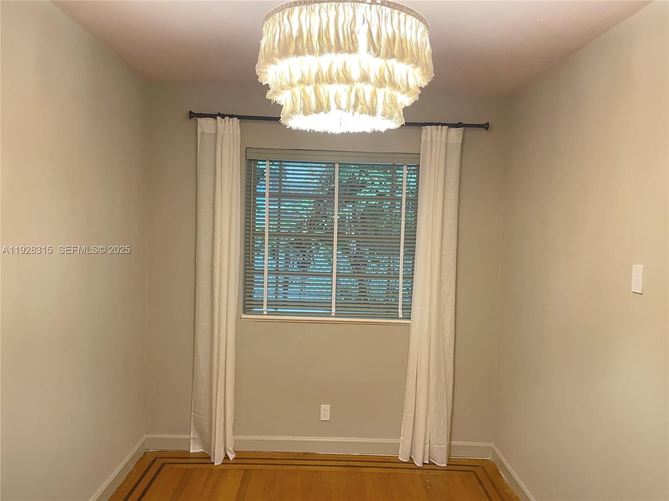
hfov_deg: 67.3
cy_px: 250
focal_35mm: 26
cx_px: 334
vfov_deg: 53.1
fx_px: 502
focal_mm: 4.2
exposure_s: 1/60
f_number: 1.6
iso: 250
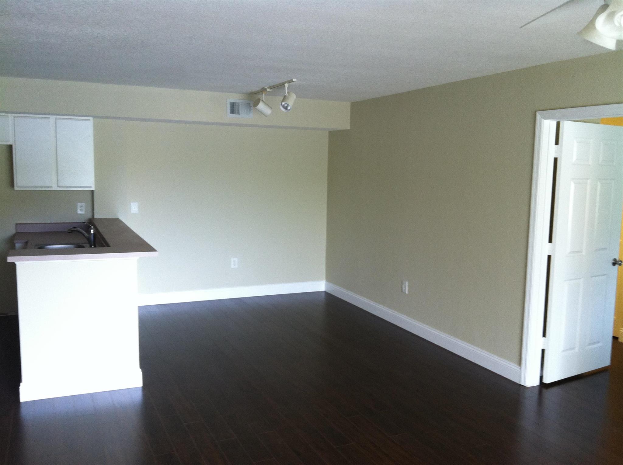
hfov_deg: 52.7
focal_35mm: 35
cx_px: 312
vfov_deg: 40.6
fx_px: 629
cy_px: 232
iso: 100
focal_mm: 3.85
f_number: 2.8
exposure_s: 1/15
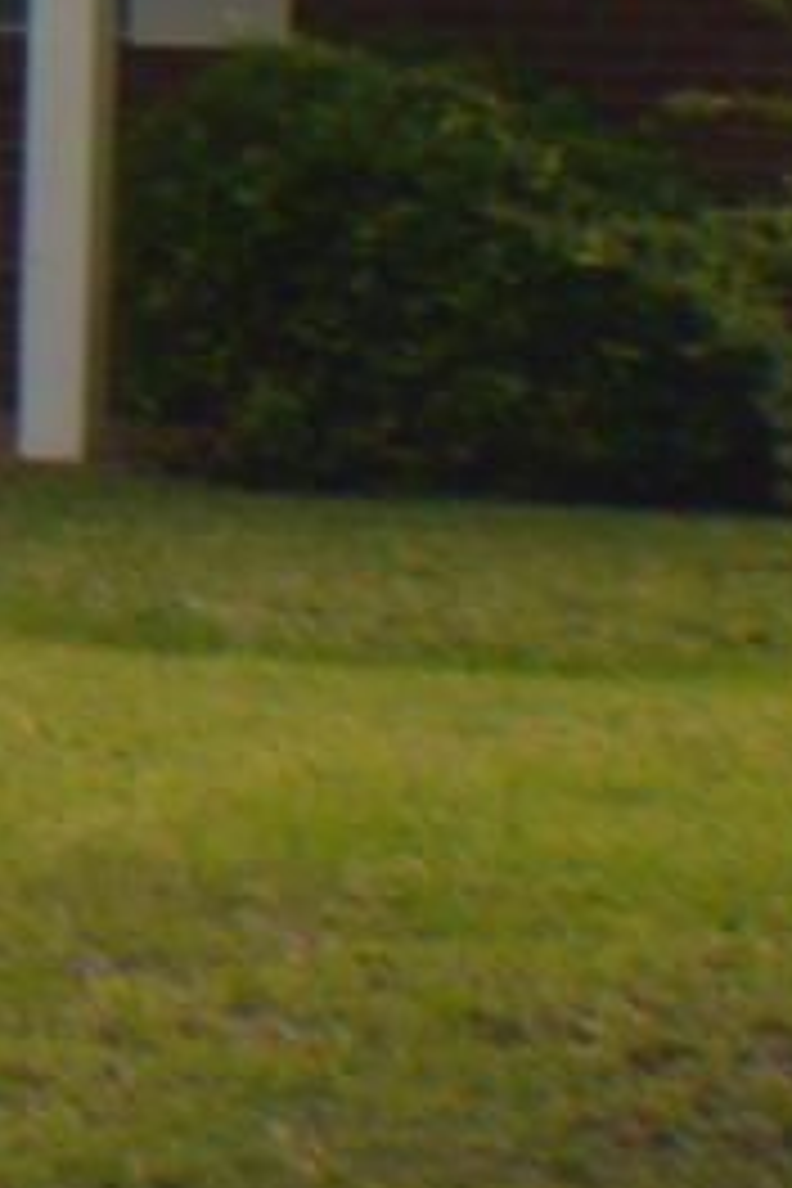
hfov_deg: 3.1
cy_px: -774
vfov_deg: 4.6
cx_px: -891
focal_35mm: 442
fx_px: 14585
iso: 100
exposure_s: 1/200
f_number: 5.6
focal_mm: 26
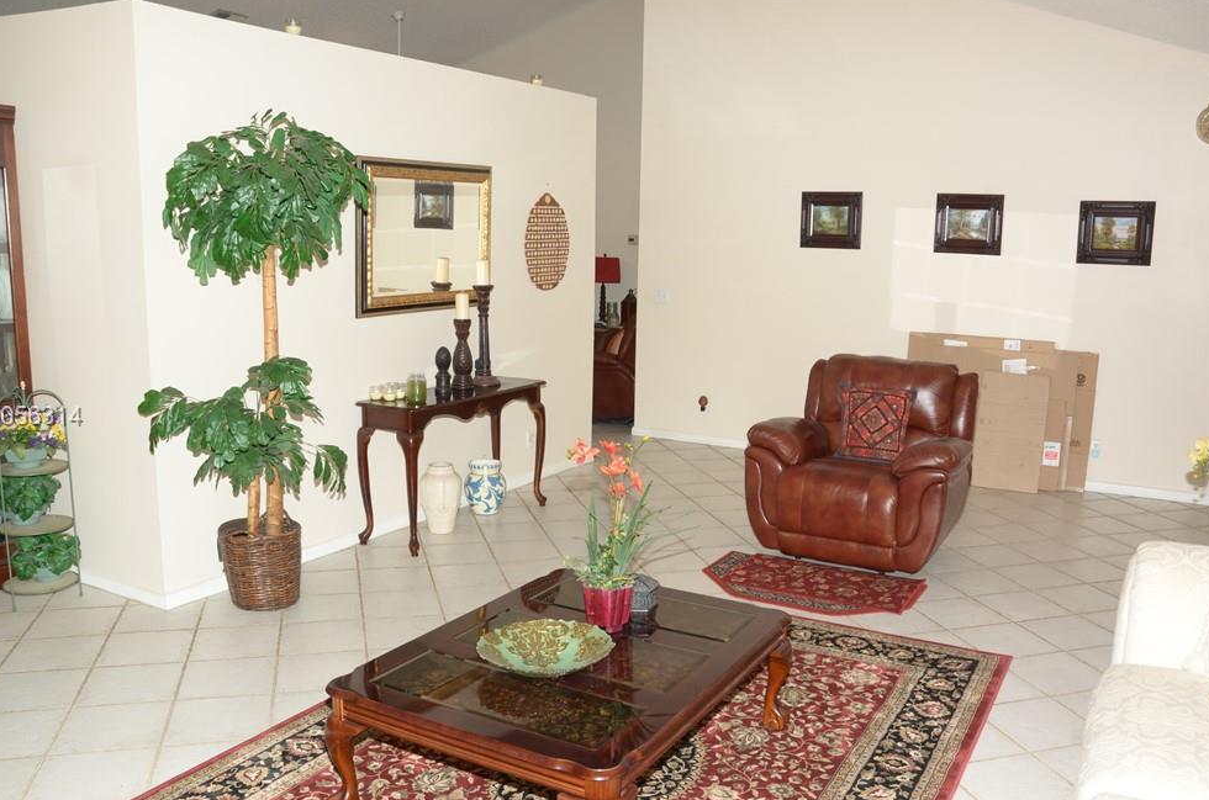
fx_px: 1005
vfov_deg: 43.4
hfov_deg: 62.0
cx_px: 625
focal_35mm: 30
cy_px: 417
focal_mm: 18
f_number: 5.6
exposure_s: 1/60
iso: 320
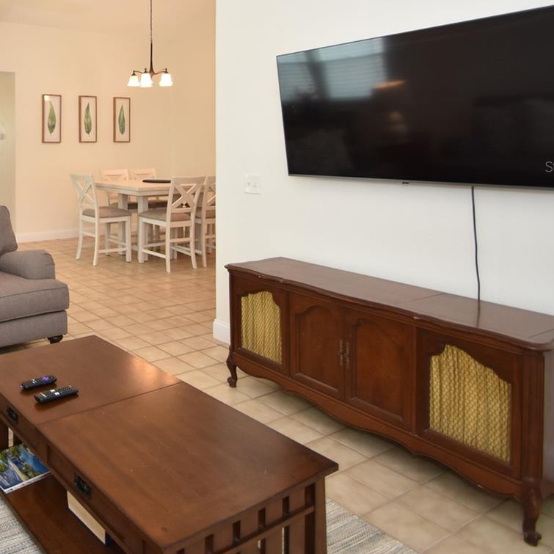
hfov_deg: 50.1
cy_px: 167
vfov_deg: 57.2
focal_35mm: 27
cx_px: 23
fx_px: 489
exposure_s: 1/60
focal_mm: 10
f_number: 4
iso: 360
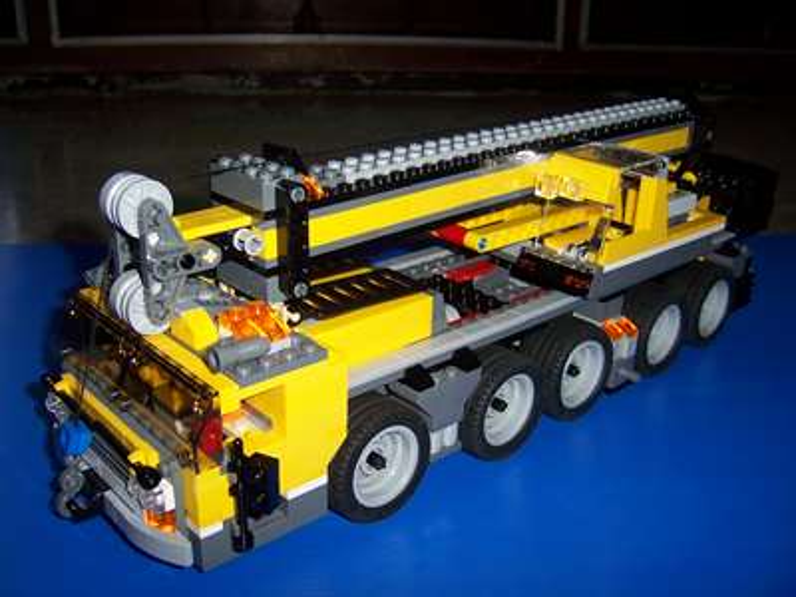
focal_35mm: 36
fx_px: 828
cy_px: 298
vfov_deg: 39.7
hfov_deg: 51.4
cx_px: 398
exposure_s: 1/60
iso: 80
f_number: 2.8
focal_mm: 6.2
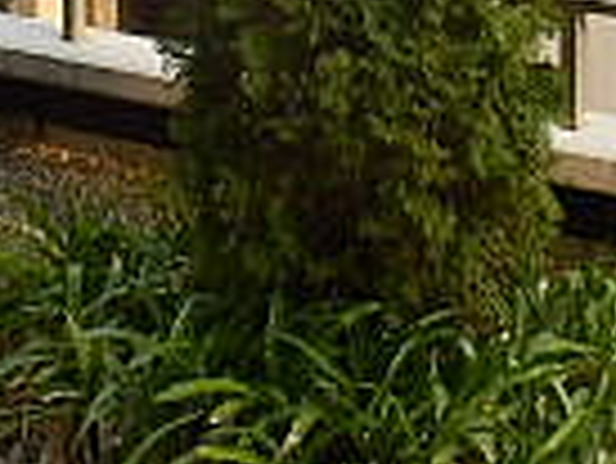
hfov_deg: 17.5
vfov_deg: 12.3
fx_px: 1995
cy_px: -324
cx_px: 409
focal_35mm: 112
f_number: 3
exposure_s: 1/160
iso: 80
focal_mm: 4.2
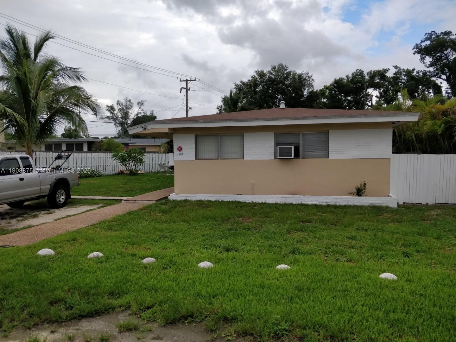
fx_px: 316
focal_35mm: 24
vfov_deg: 56.8
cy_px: 171
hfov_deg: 71.6
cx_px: 228
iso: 160
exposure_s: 1/637
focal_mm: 4.1
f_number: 1.7
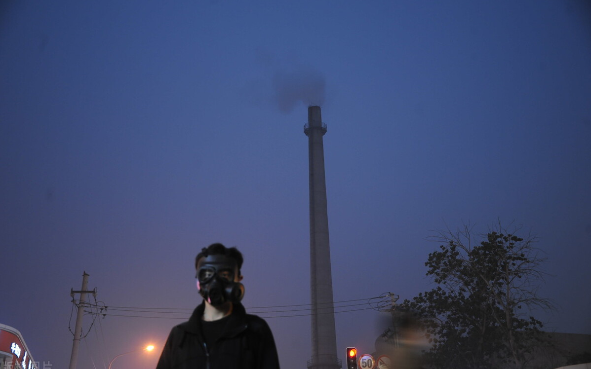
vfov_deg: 28.0
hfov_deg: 43.5
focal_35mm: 46
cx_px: 296
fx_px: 741
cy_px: 180
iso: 800
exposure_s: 1/6
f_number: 4.2
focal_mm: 45
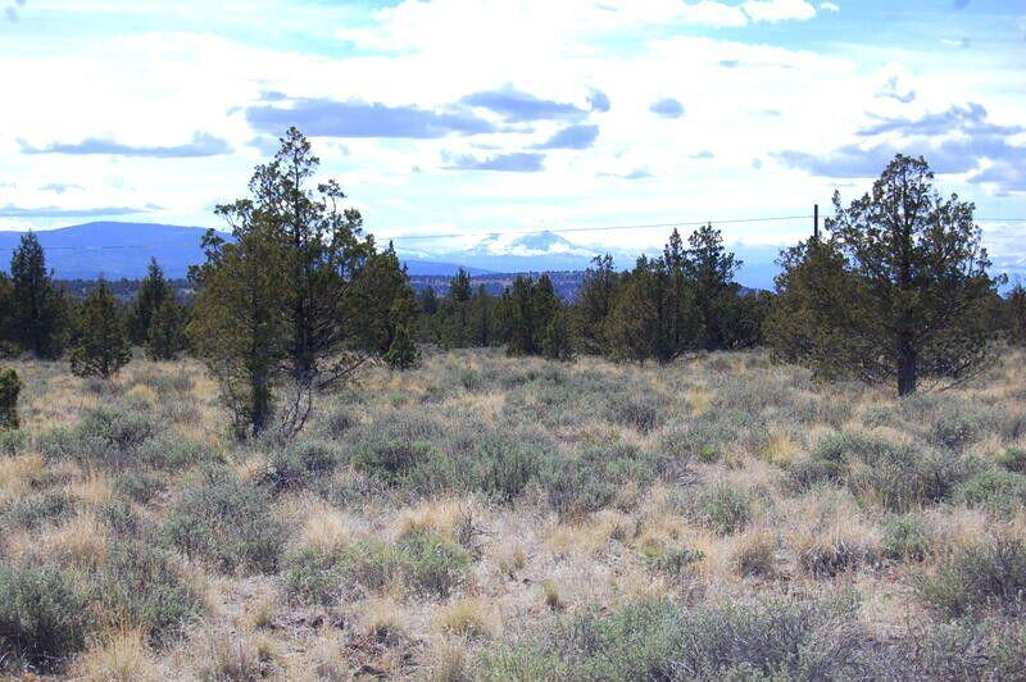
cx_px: 513
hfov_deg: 28.1
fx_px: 2050
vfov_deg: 18.9
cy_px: 341
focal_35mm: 72
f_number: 9
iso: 200
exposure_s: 1/320
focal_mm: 48
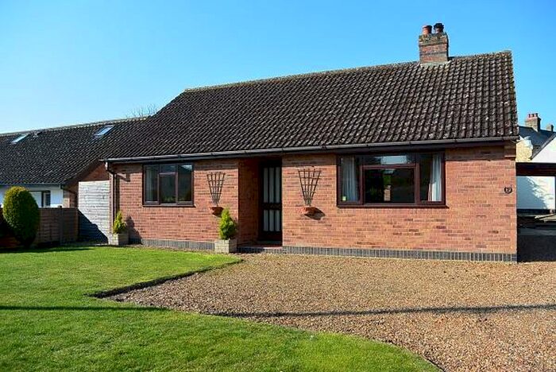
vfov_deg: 45.0
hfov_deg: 63.6
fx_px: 448
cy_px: 186
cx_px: 278
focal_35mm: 29
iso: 100
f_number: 4.5
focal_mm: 11
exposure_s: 1/500
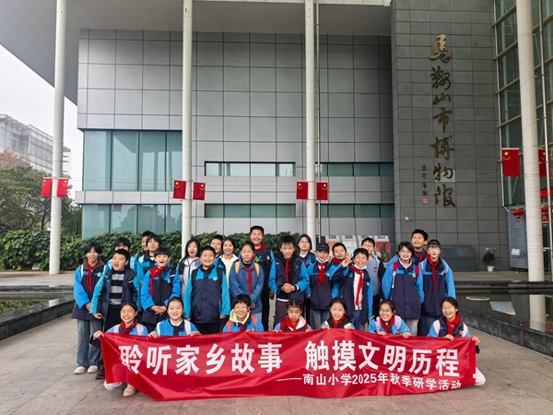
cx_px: 276
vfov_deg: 51.4
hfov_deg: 65.3
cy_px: 208
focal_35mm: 27
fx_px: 431
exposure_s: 1/116
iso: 50
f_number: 4
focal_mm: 6.98
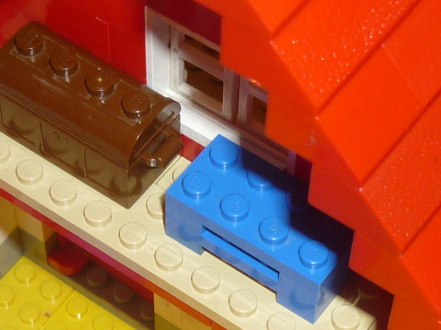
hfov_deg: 18.3
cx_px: 130
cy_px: 337
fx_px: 1363
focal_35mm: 107
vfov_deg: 13.6
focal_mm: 5.5
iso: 100
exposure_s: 1/30
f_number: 2.8
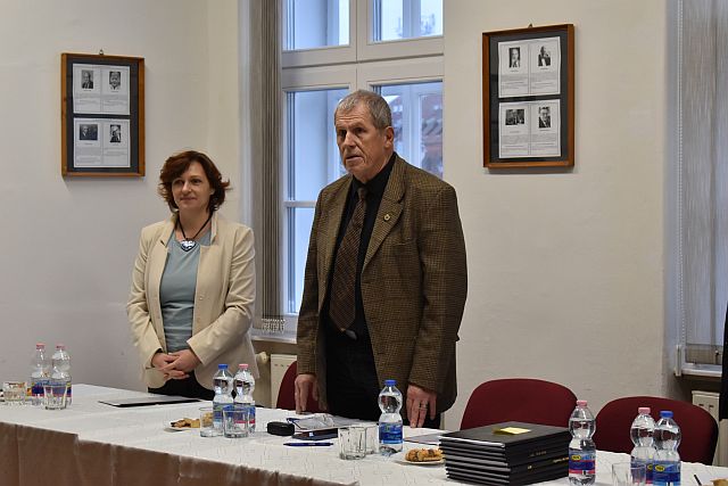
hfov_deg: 24.6
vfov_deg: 16.6
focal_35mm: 82
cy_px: 243
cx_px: 364
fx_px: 1669
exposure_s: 1/125
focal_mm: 55
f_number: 5.6
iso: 1250
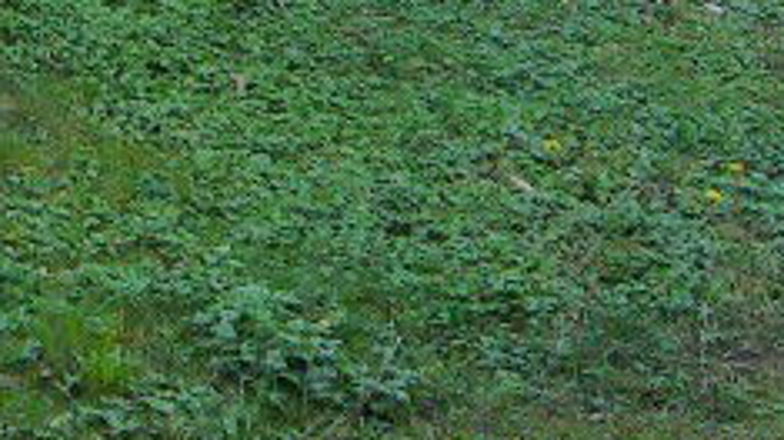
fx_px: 2494
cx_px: -143
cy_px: -547
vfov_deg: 9.2
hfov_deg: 17.1
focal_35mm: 120
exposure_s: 1/125
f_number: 5
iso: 160
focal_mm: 9
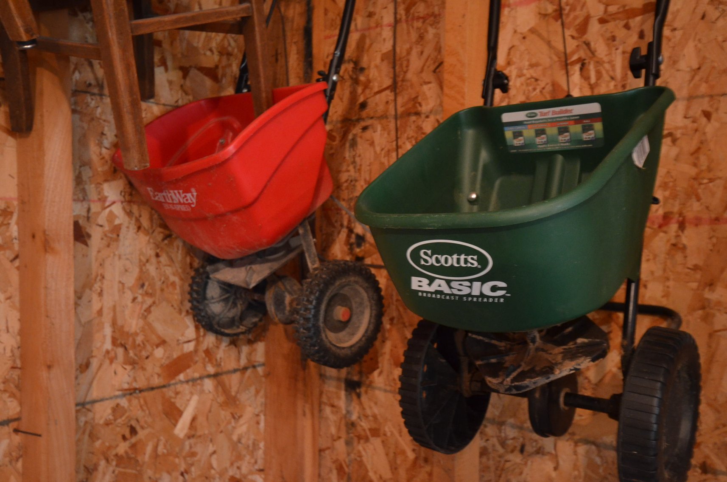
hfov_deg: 57.3
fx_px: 665
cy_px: 241
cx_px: 364
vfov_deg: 39.8
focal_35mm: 33
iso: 1800
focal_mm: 22
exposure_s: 1/60
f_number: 4.5
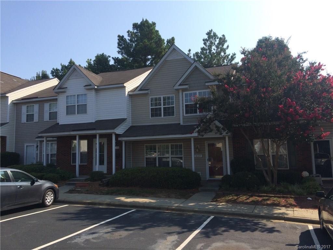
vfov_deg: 48.2
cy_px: 125
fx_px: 279
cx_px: 166
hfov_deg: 61.7
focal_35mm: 29
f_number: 2.2
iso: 32
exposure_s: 1/1786
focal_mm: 4.15
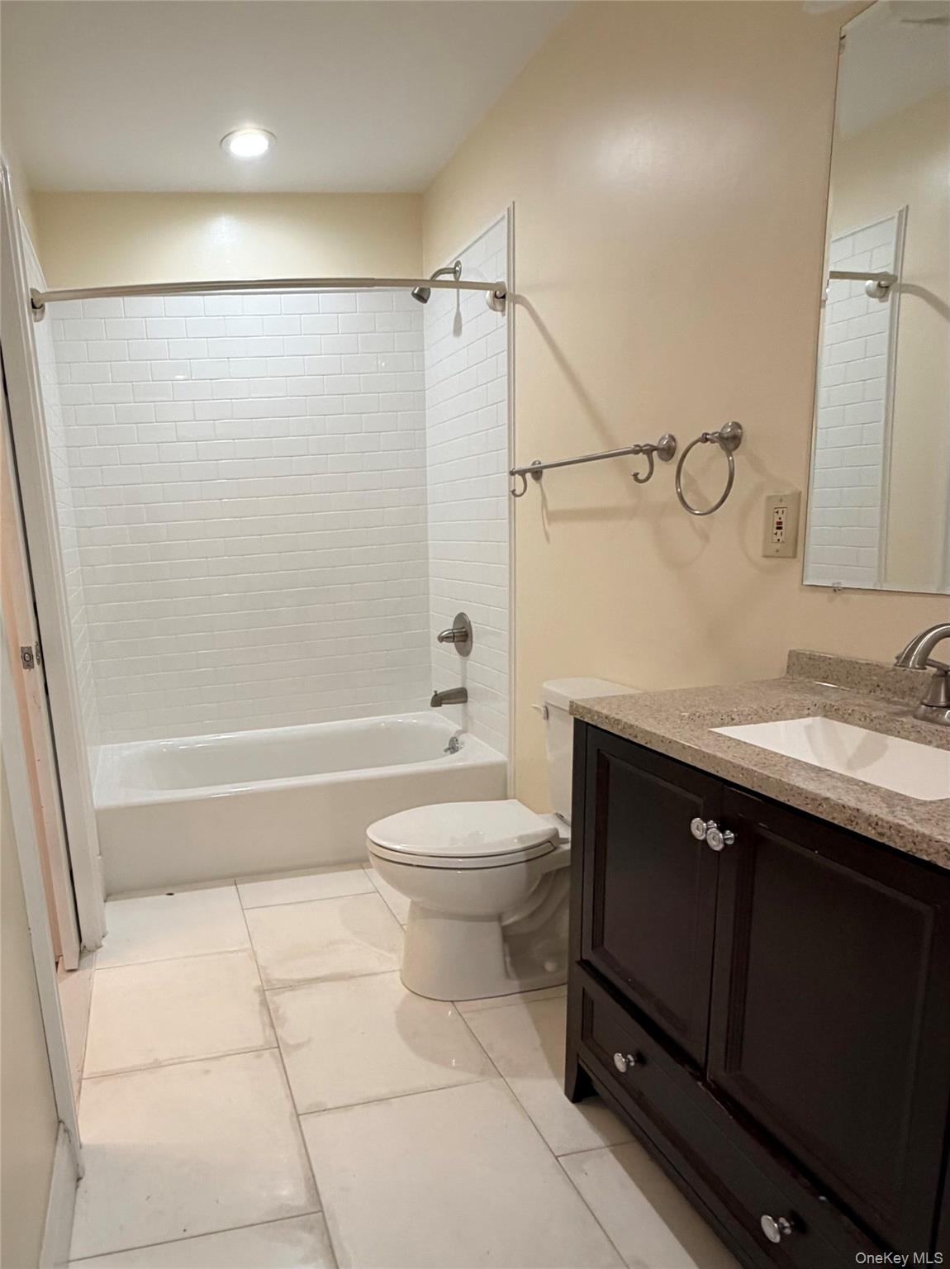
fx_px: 513
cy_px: 634
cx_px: 475
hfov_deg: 85.6
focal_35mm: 14
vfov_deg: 102.1
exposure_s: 1/60
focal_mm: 2.22
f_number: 2.2
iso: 160
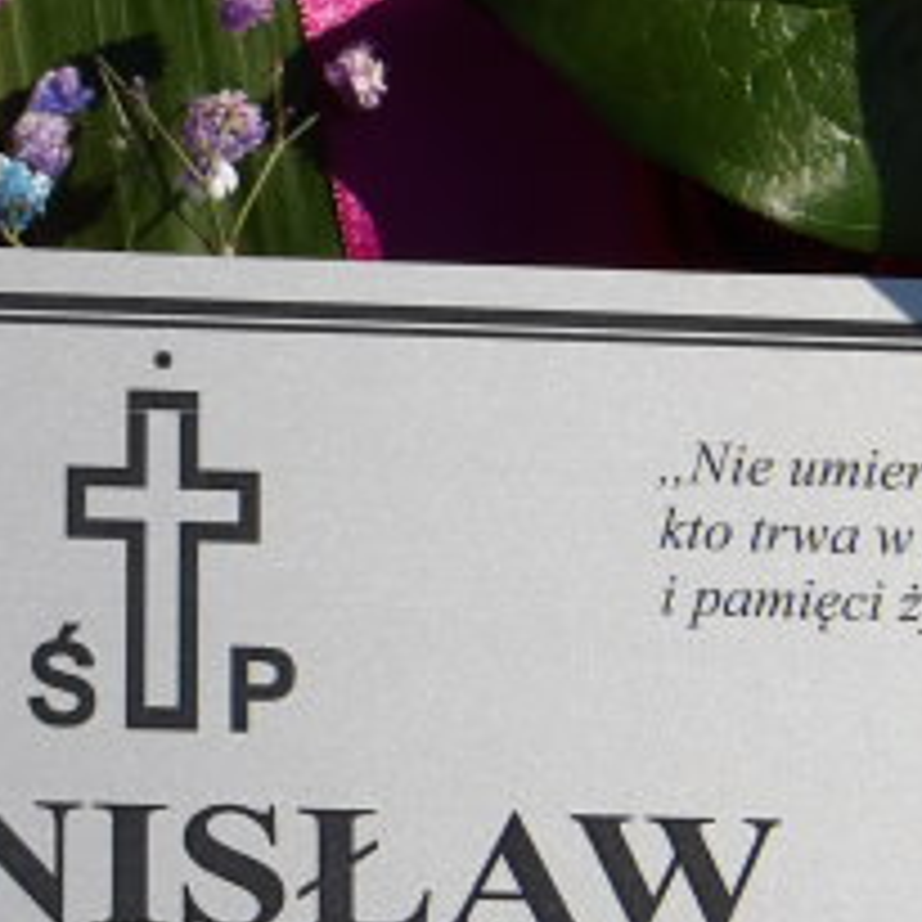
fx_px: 5816
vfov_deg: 9.0
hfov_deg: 9.0
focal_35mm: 193
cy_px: 895
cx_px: 103
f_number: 4.9
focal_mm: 12.5
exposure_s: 1/805
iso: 100
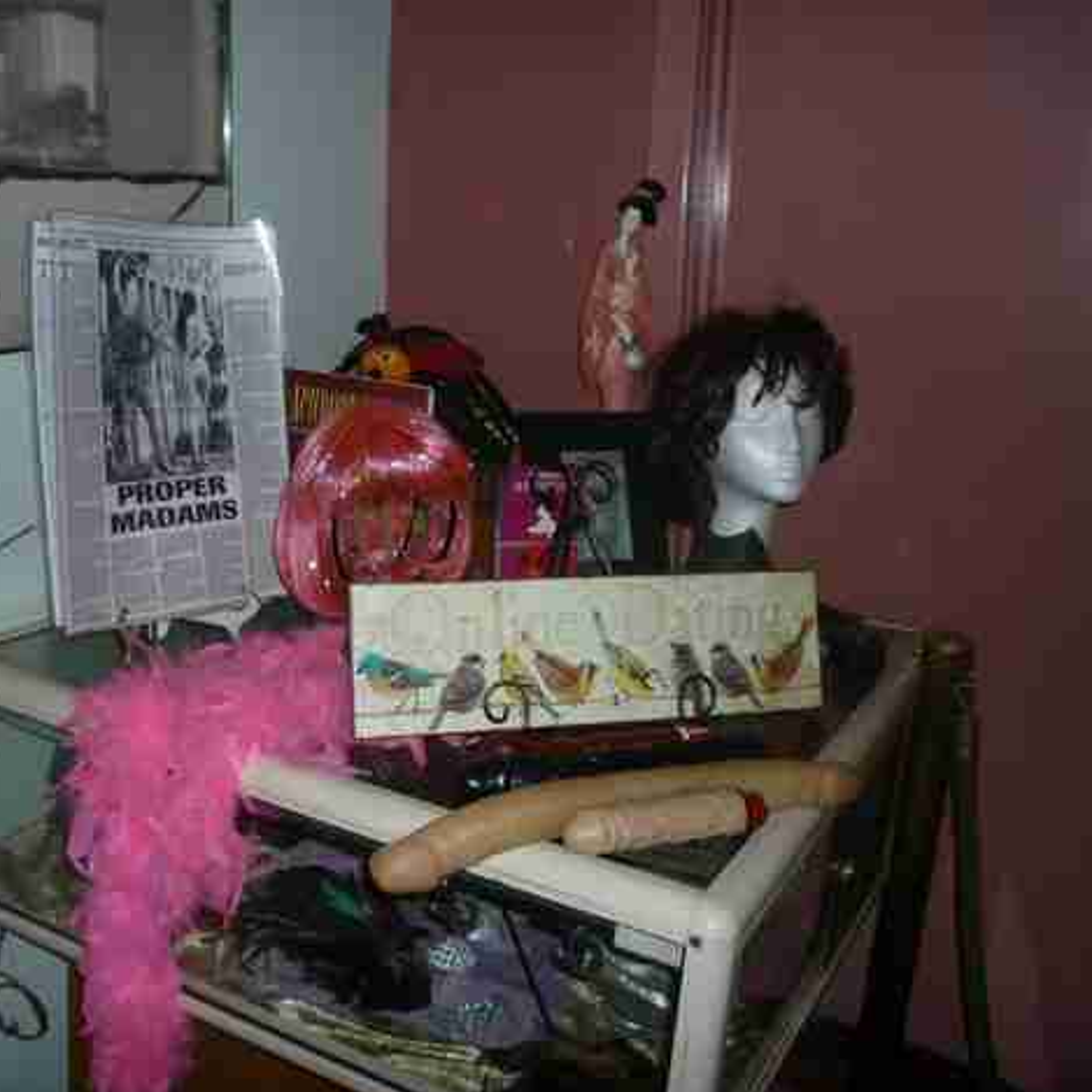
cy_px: 556
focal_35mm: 35
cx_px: 428
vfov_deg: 47.2
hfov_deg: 46.9
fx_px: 1249
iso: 100
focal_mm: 5.2
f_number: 3.3
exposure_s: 1/125
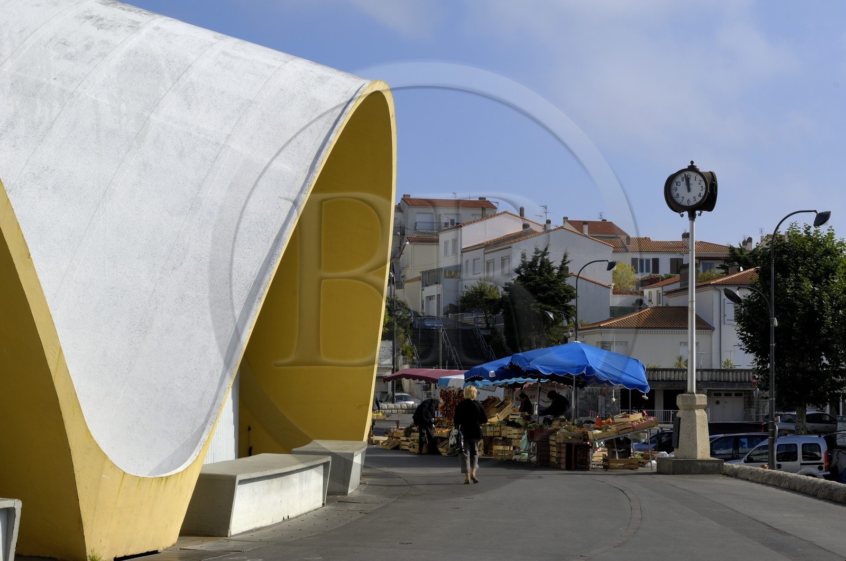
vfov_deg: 20.1
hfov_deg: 29.9
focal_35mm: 68
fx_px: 1584
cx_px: 423
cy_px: 280
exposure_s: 1/160
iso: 100
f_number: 11
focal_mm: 45
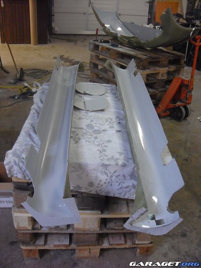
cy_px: 134
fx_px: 286
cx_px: 100
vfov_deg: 50.1
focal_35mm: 37
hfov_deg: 38.7
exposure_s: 1/50
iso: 500
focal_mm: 6.2
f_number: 2.7
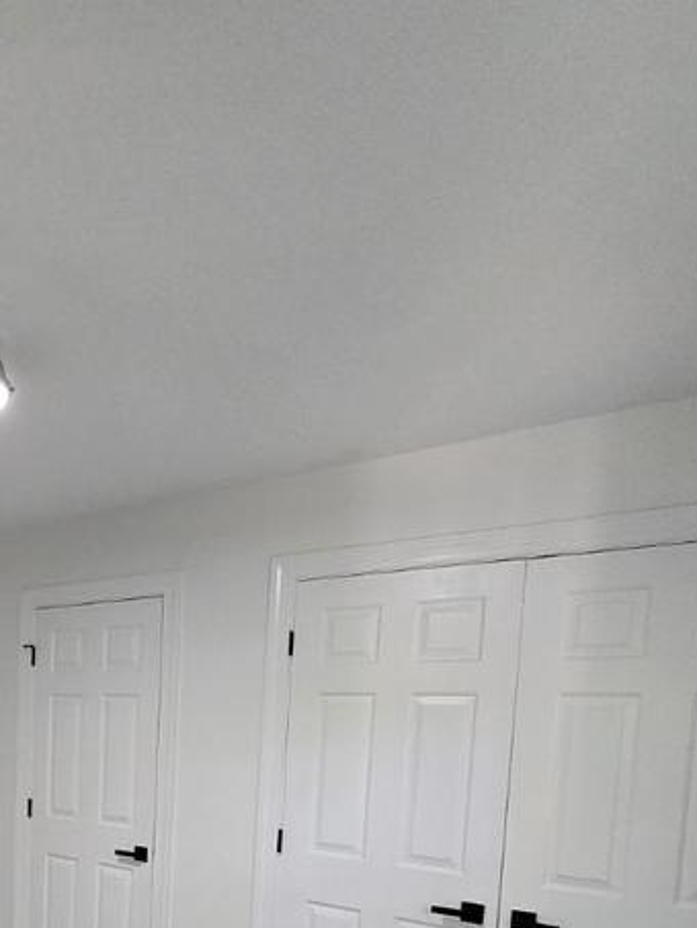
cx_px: -23
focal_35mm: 31
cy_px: 795
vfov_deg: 52.8
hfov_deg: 39.3
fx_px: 832
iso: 400
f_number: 2.2
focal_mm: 1.7
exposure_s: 1/60
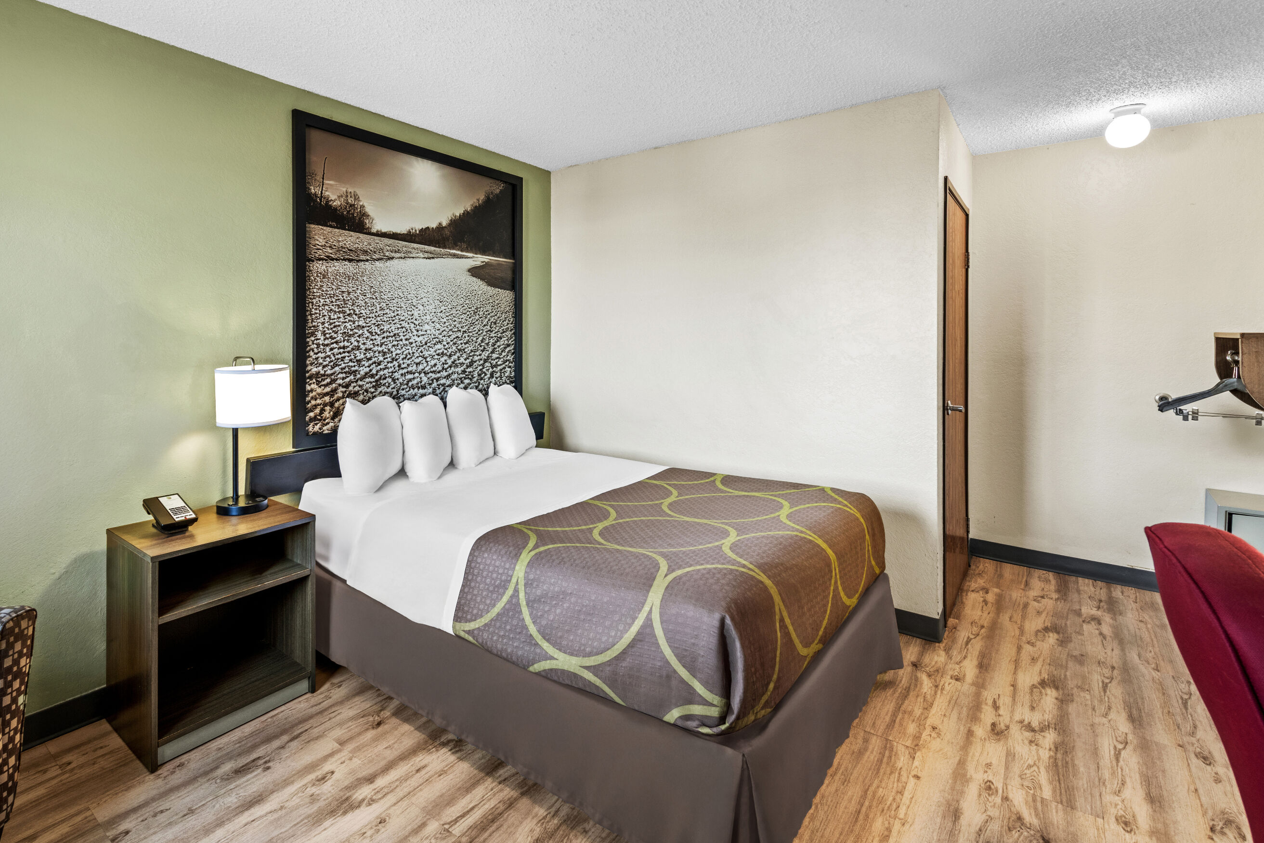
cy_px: 385
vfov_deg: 73.6
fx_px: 562
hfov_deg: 96.3
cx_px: 560
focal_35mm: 16
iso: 400
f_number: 9
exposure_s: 1/2
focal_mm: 14
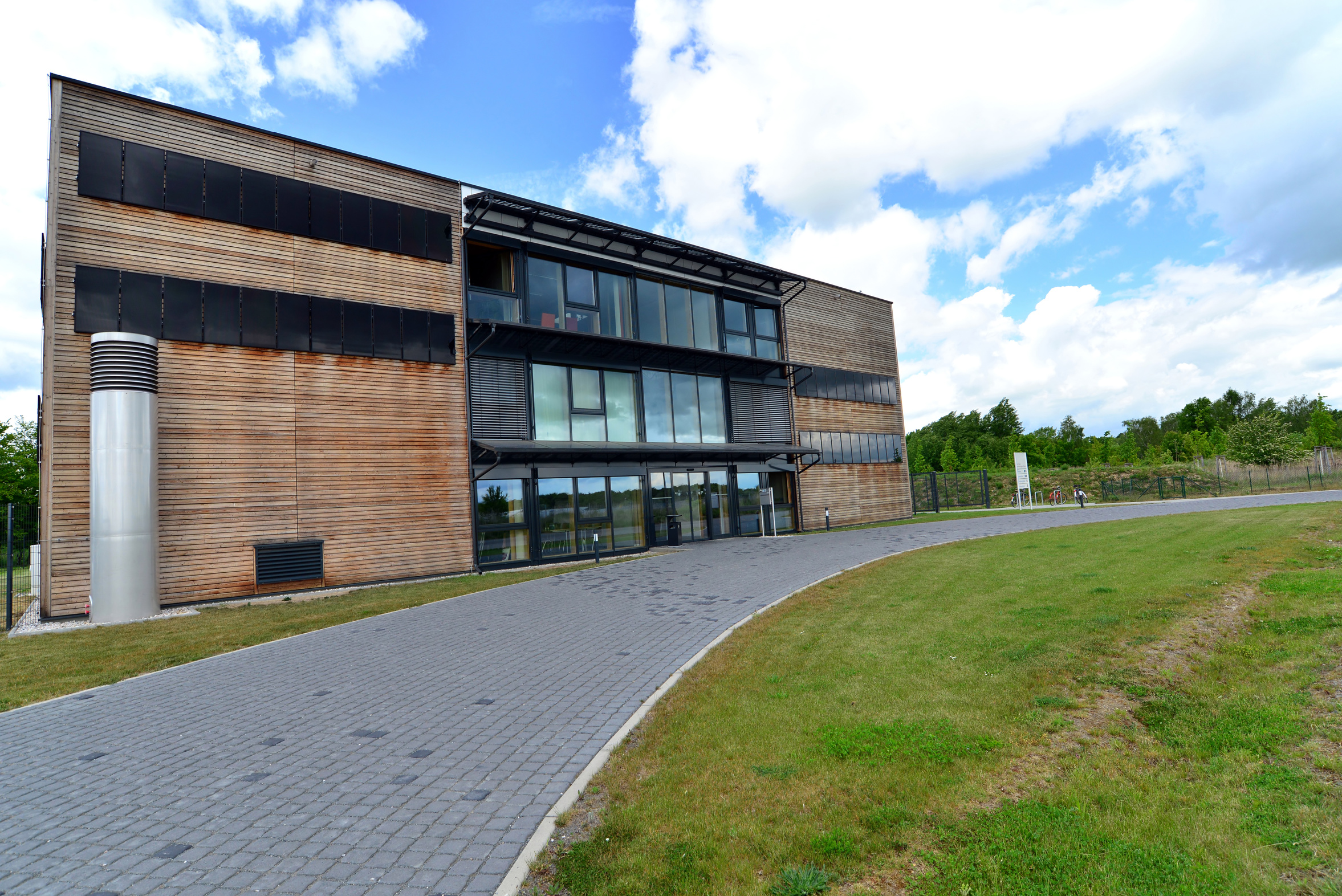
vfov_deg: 67.4
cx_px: 671
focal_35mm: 18
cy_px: 448
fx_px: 671
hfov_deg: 90.0
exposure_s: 1/160
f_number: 8
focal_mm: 18
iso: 400
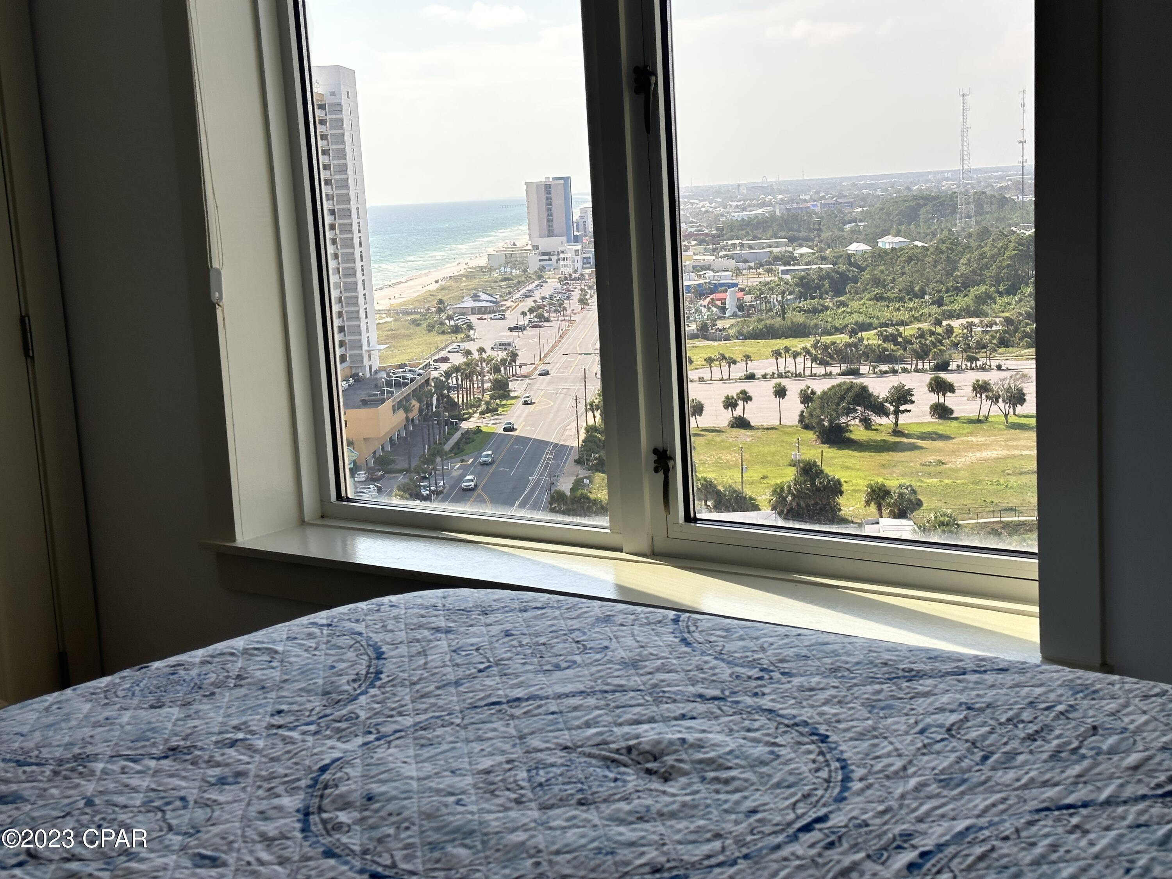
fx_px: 1625
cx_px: 586
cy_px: 440
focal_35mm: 48
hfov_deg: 39.7
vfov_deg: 30.3
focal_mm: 6.86
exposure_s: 1/1107
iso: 64
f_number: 1.78
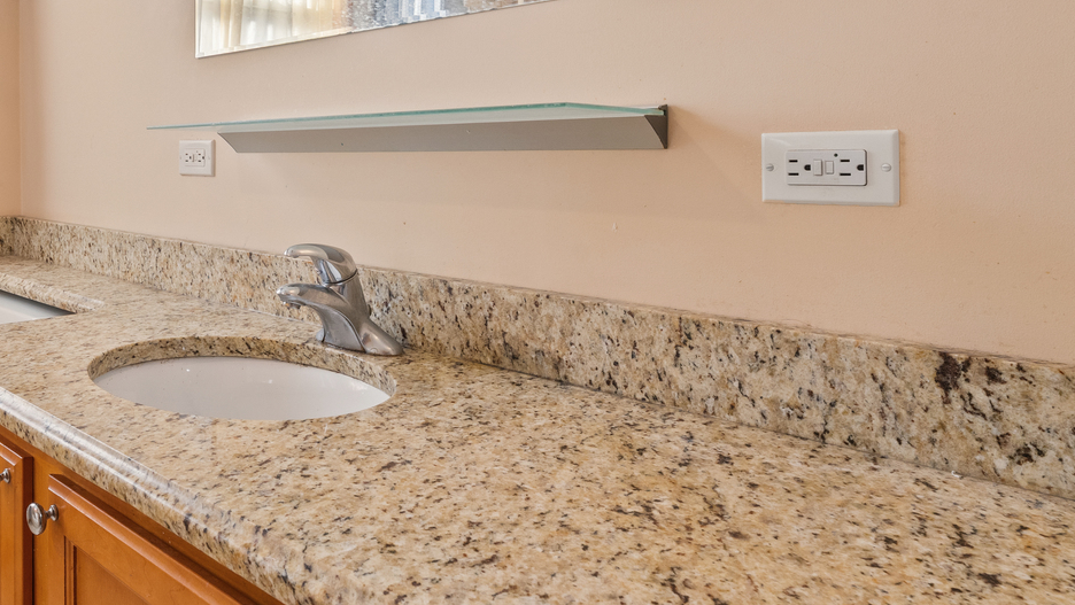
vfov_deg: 39.2
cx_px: 257
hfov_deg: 61.4
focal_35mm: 29
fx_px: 837
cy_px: 196
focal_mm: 16.2
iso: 250
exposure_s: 1/30
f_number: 9.5
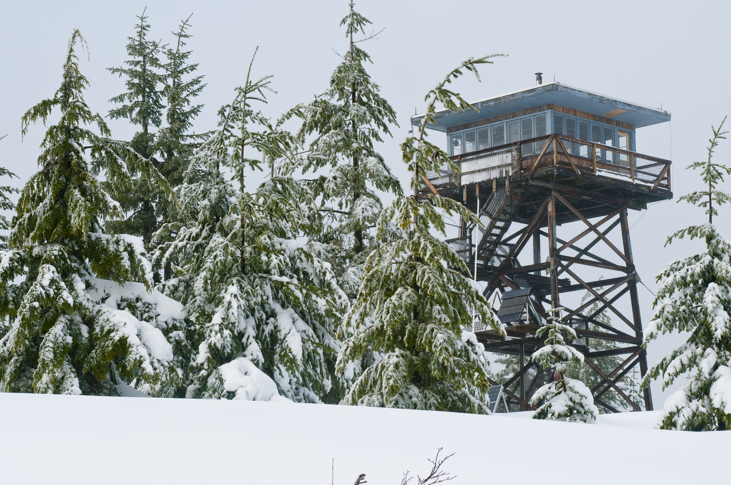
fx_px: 2129
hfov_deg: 19.5
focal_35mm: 105
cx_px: 366
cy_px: 242
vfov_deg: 13.0
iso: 200
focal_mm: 70
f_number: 16
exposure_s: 1/250
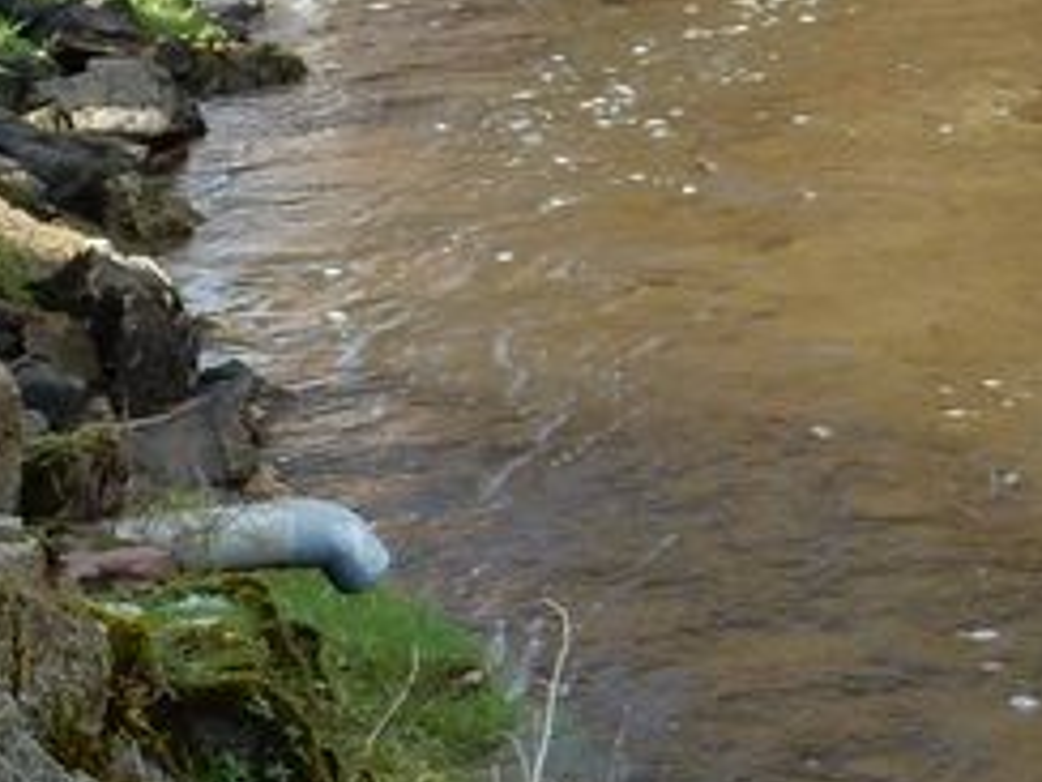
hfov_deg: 9.2
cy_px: -150
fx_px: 6442
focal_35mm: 214
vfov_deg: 6.9
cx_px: 239
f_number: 4.5
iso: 125
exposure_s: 1/200
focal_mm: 9
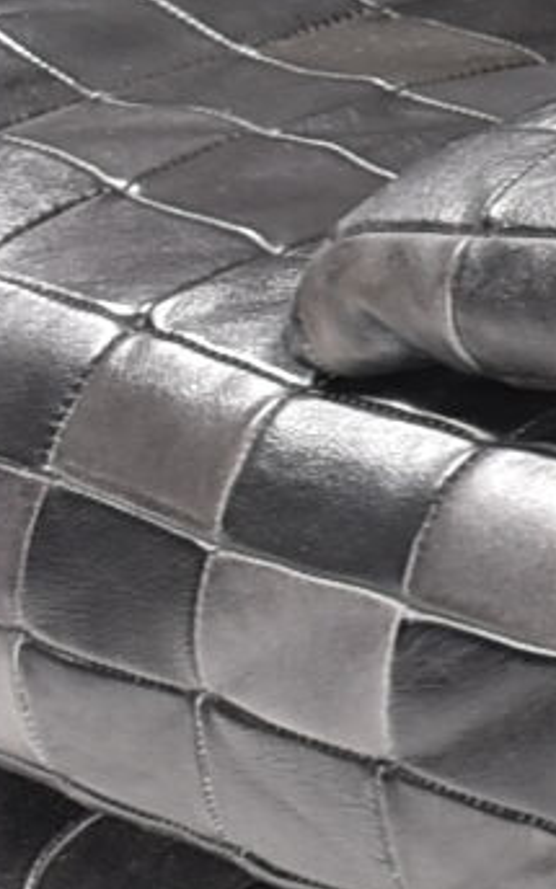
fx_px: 9369
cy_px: 134
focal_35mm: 386
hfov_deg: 3.2
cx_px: 2594
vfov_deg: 5.4
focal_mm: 29
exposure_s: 1/160
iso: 100
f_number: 6.3
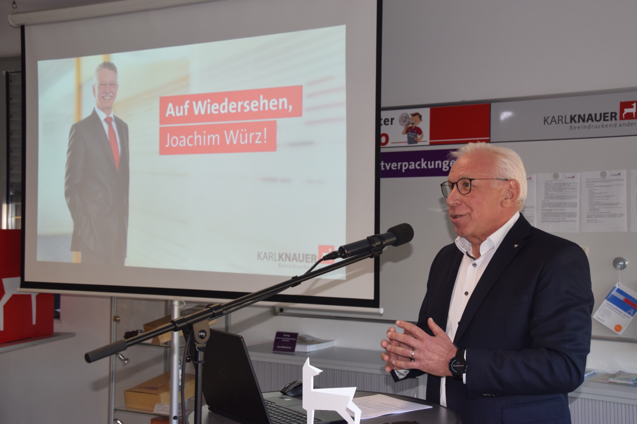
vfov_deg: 25.7
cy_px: 212
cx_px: 318
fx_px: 929
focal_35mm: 52
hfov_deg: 37.9
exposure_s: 1/125
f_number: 5.6
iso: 720
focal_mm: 35
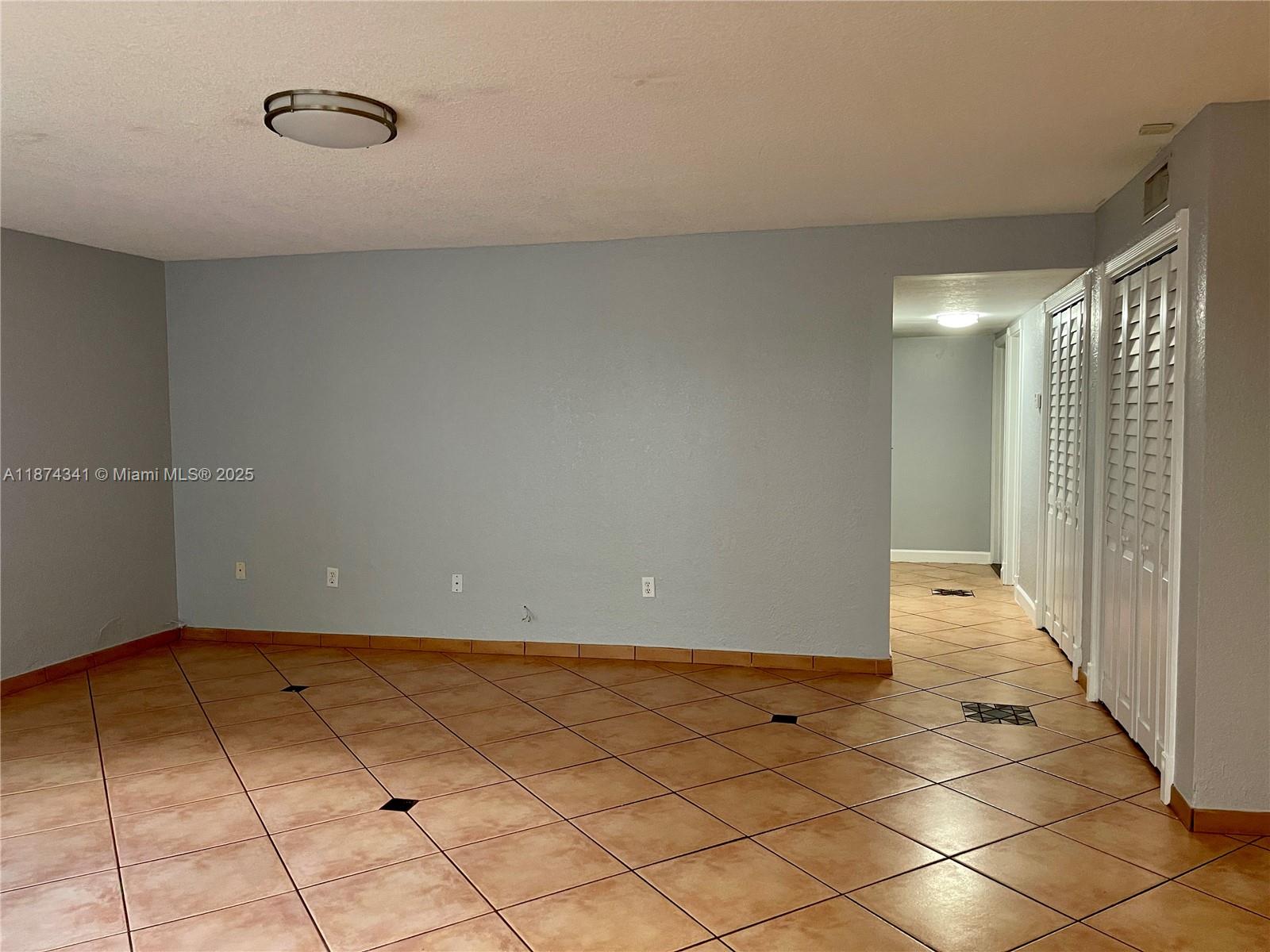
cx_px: 635
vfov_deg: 53.1
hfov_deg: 67.3
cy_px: 476
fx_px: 954
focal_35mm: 26
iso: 320
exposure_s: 1/60
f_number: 1.6
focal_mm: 5.1
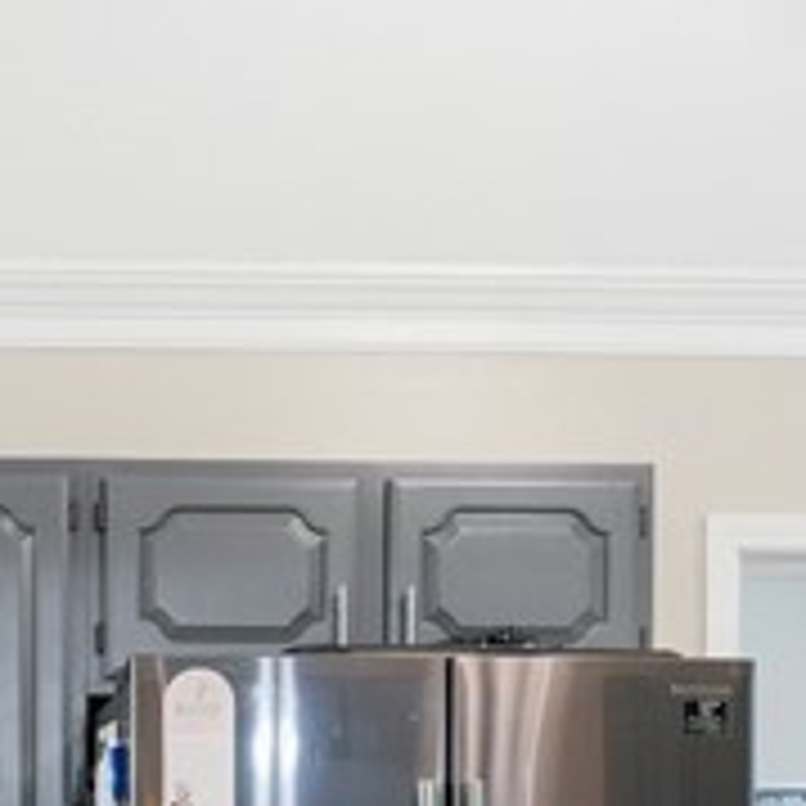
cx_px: -88
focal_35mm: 113
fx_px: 2977
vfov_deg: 14.9
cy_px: 979
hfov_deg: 15.0
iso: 1000
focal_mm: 22
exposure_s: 1/2.5
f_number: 8
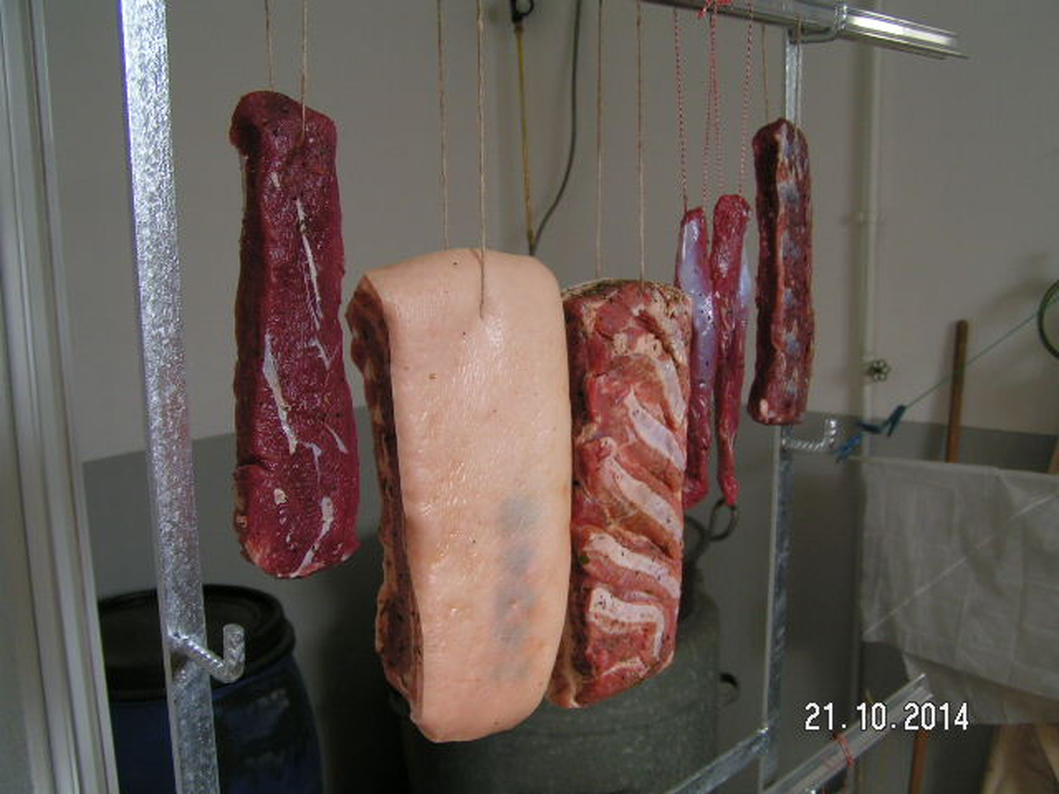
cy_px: 397
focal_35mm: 38
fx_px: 1163
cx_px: 530
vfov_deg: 37.7
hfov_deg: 49.0
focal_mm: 5.8
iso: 80
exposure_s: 1/40
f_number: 2.8
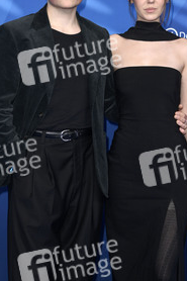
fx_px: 920
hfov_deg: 11.6
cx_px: 99
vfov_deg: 17.3
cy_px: 112
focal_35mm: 118
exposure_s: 1/250
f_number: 5.6
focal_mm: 82
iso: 800
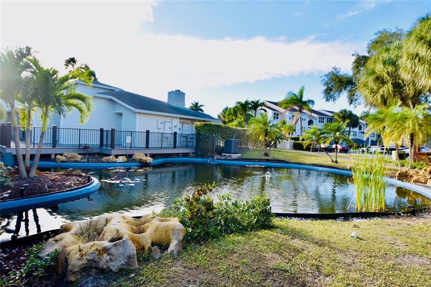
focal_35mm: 20
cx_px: 216
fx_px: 233
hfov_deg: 85.4
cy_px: 144
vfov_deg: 63.2
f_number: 5.6
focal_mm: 13
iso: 100
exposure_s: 1/200
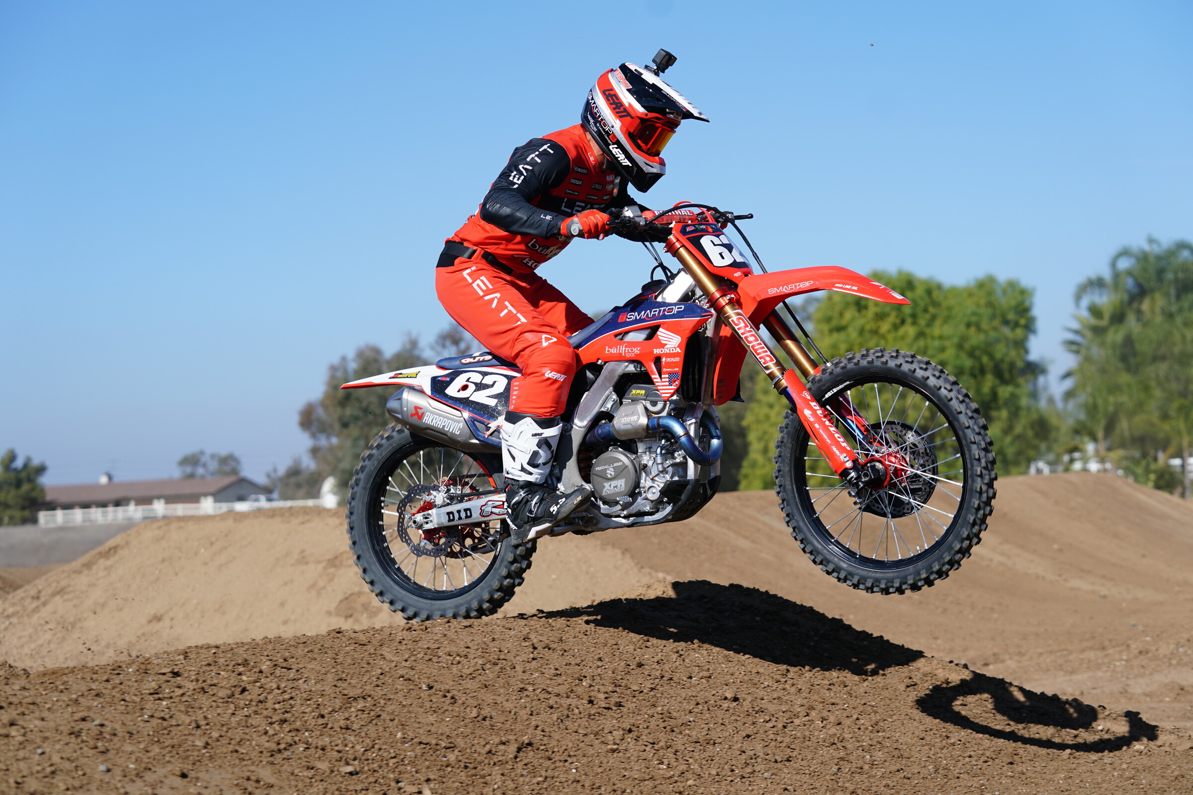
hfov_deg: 25.7
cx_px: 596
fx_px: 2618
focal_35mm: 79
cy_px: 398
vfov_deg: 17.3
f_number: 4
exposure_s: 1/2000
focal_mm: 79
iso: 160
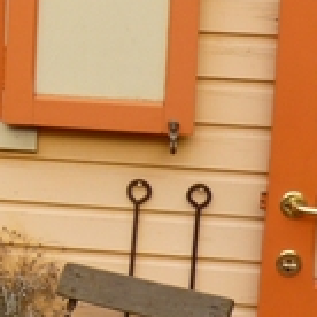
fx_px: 1471
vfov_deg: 12.3
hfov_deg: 11.4
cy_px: 96
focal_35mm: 142
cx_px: -253
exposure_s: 1/320
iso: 100
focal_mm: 6.1
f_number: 2.8
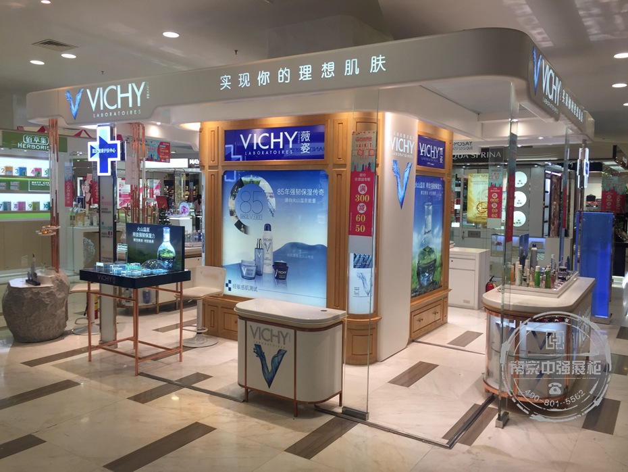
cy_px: 236
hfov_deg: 61.6
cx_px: 314
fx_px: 526
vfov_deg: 48.2
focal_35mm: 29
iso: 32
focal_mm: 4.15
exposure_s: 1/100
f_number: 2.2
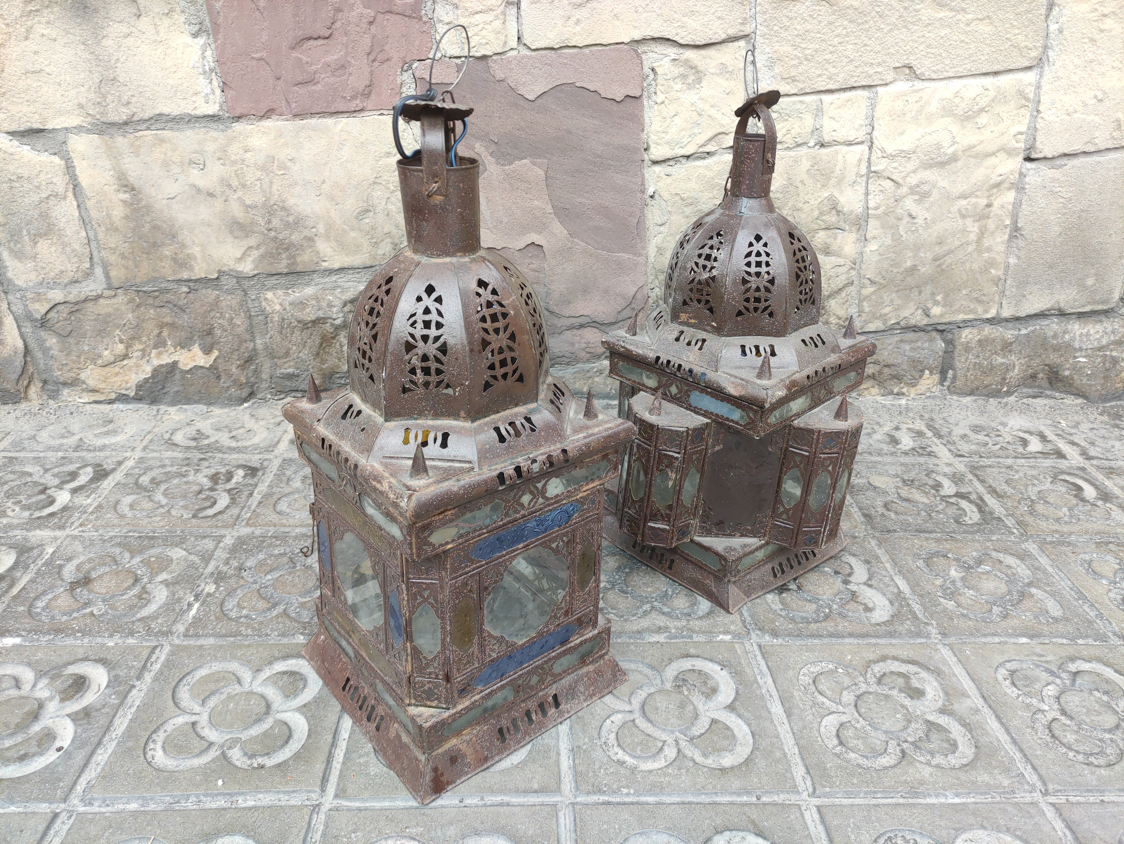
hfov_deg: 69.4
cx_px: 562
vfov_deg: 54.9
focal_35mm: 25
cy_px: 422
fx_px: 812
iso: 157
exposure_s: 1/100
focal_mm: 5.43
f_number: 1.89
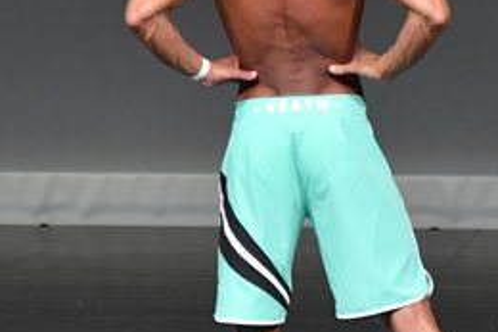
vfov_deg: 1.5
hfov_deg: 2.2
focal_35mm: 940
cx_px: 434
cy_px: 119
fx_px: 12995
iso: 4000
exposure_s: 1/400
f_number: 5.6
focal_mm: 210
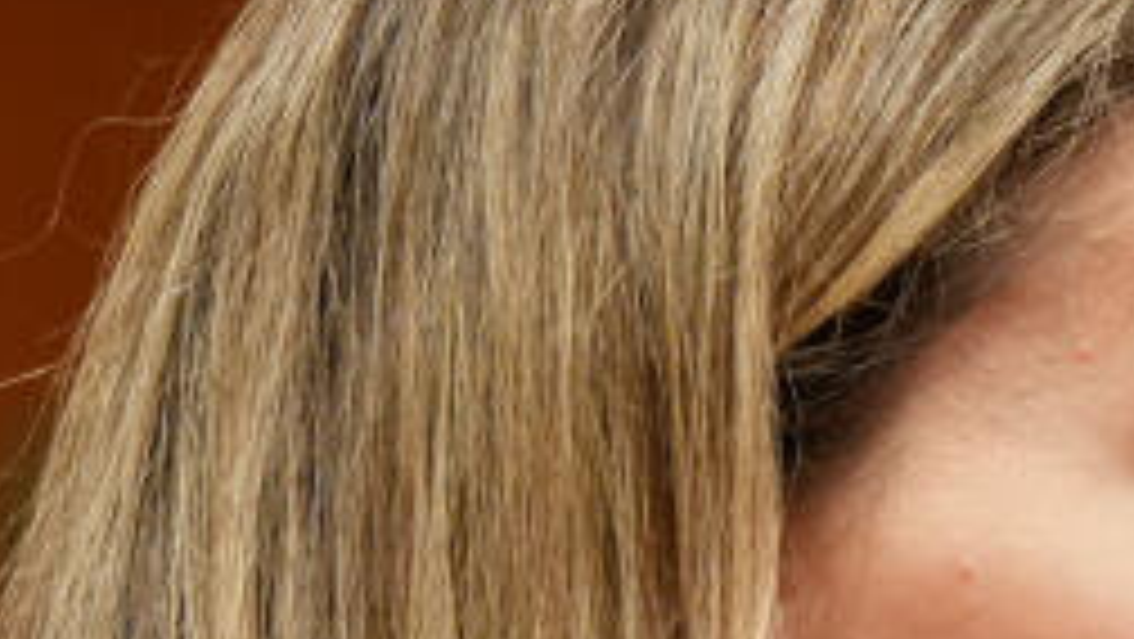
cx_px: 1107
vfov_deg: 1.2
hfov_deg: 2.2
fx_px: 30082
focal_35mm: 1000
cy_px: 1420
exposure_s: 1/200
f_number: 4
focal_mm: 185
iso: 4000
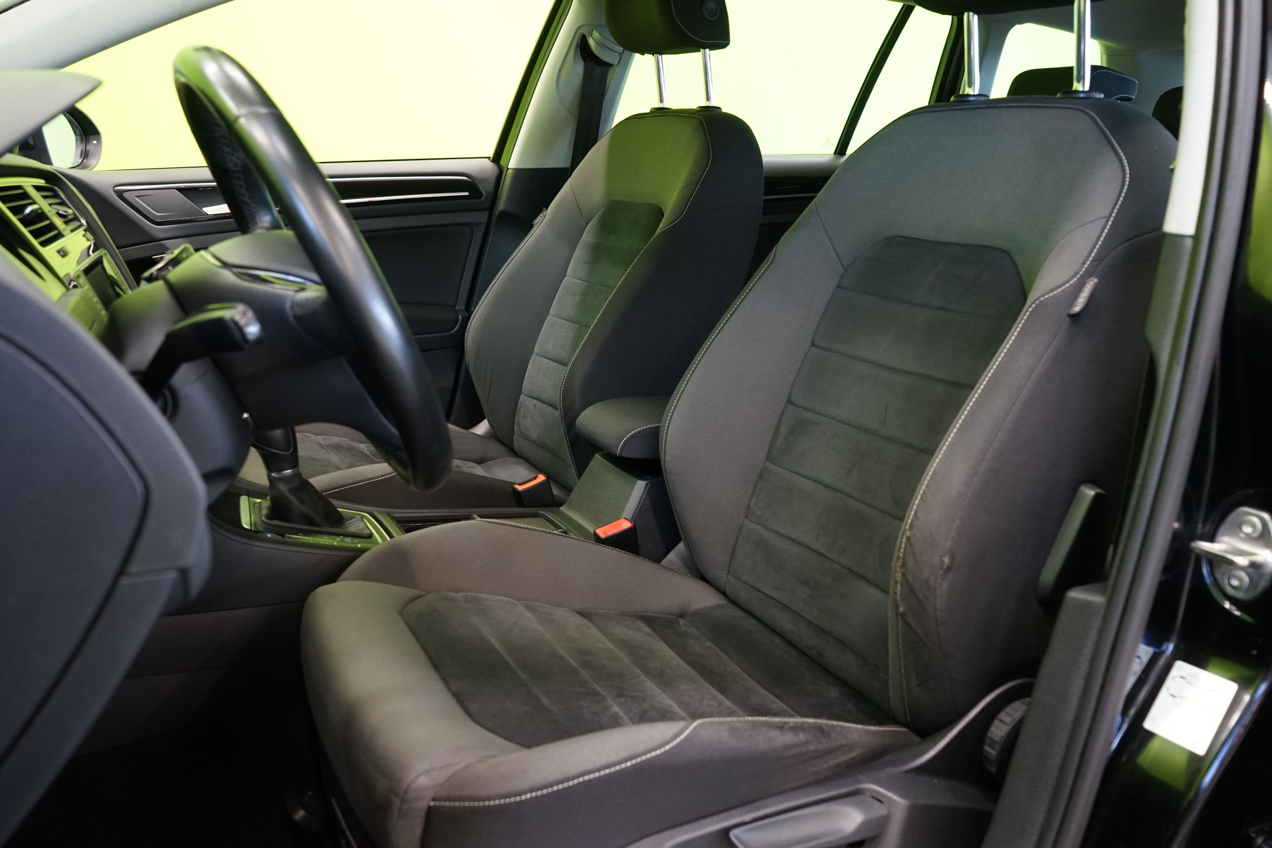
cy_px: 424
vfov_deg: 45.0
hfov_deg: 63.7
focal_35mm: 29
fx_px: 1025
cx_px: 636
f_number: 5.6
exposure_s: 1/20
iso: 2000
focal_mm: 29
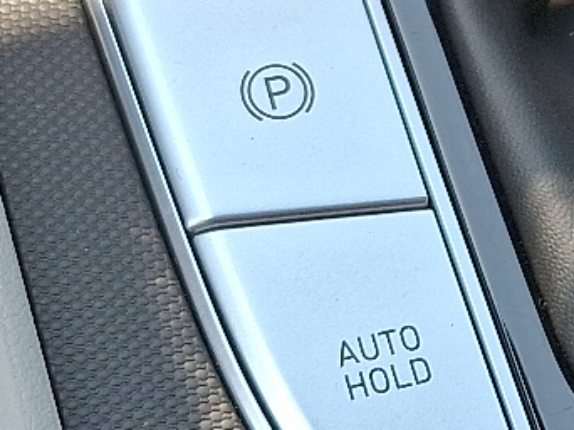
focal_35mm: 117
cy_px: -254
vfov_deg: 12.0
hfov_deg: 16.7
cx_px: 493
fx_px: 1939
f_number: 1.8
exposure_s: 1/200
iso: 25
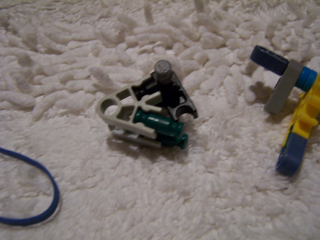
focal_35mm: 38
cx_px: 160
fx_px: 351
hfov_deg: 49.0
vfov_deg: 37.7
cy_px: 120
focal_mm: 6.3
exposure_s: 1/30
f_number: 2.8
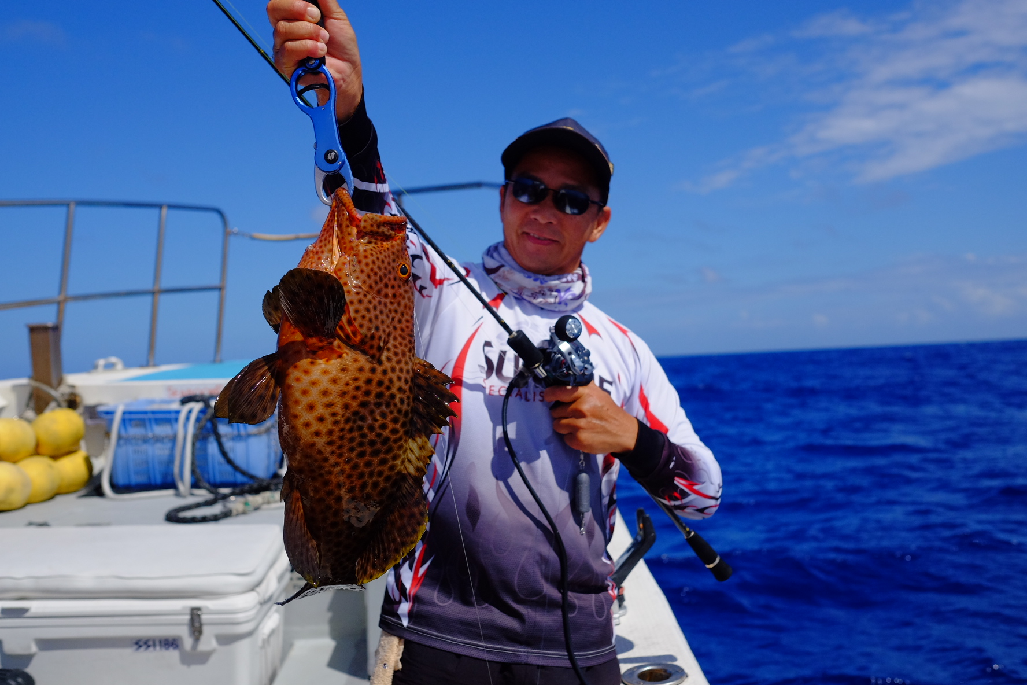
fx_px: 998
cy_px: 342
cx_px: 514
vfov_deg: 37.9
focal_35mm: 35
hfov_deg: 54.4
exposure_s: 1/11000
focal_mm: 23
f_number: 3.6
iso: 800
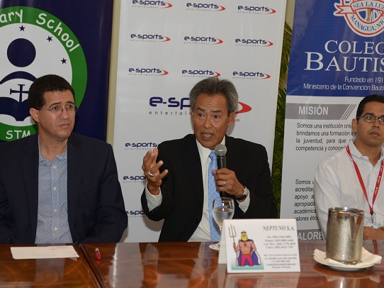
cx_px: 194
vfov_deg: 17.0
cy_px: 150
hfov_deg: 22.5
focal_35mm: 87
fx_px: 965
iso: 400
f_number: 3.5
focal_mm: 70
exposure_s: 1/80
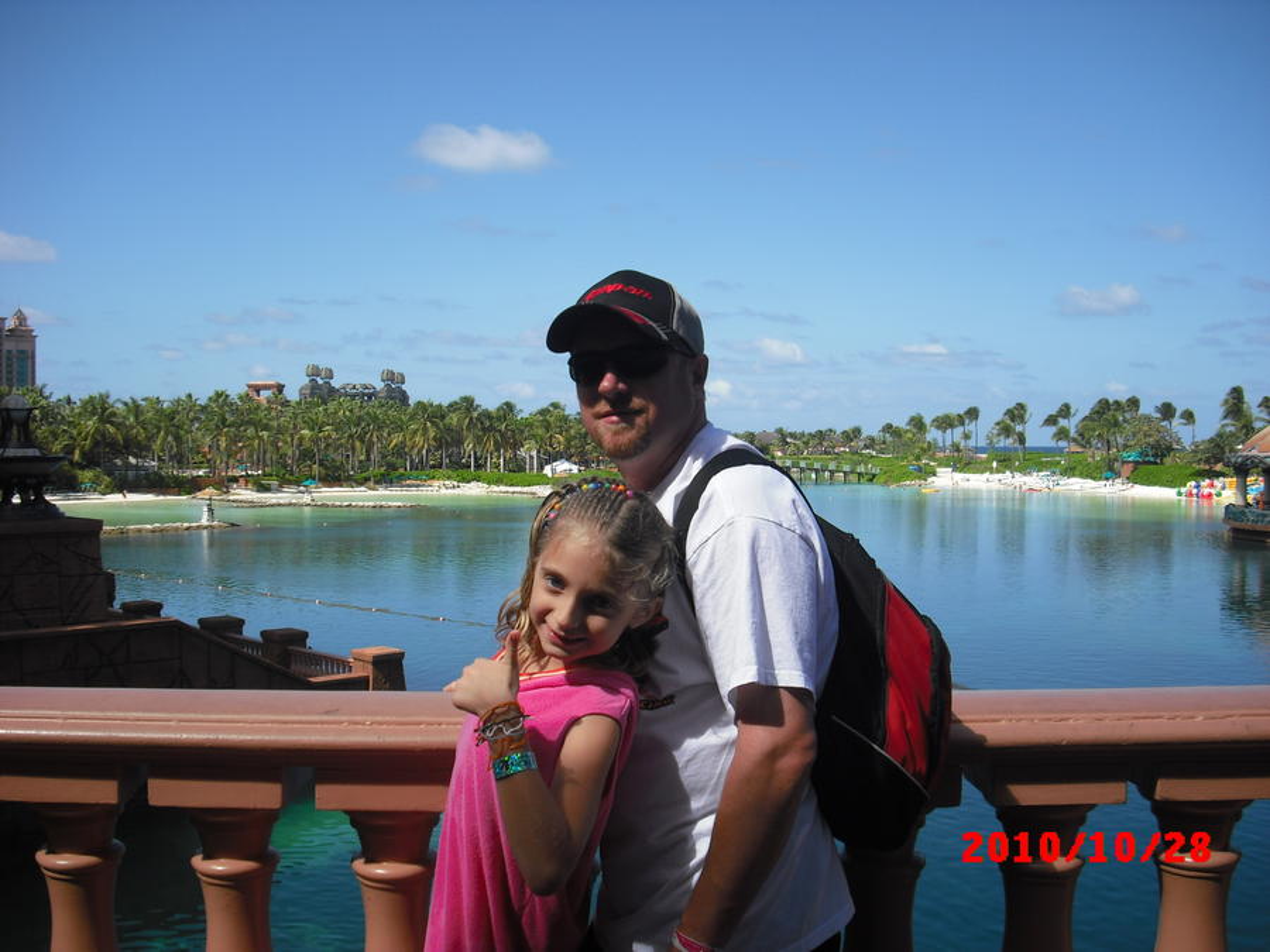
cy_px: 476
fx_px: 1394
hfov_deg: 49.0
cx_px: 635
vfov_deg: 37.7
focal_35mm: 38
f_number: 5.6
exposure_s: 1/250
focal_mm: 6.2
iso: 64
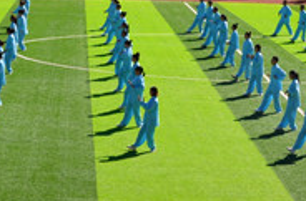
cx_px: 260
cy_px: -127
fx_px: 1513
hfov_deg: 11.5
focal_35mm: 179
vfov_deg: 7.4
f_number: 11
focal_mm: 35
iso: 110
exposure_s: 1/125
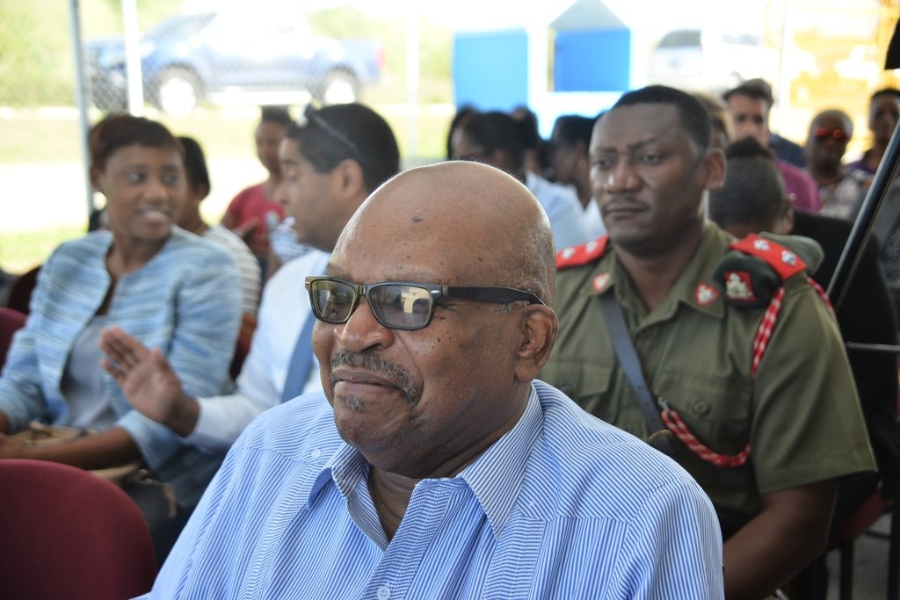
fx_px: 1250
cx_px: 450
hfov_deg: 39.6
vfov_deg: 27.0
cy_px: 300
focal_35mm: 50
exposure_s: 1/160
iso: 200
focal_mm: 50
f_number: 6.3
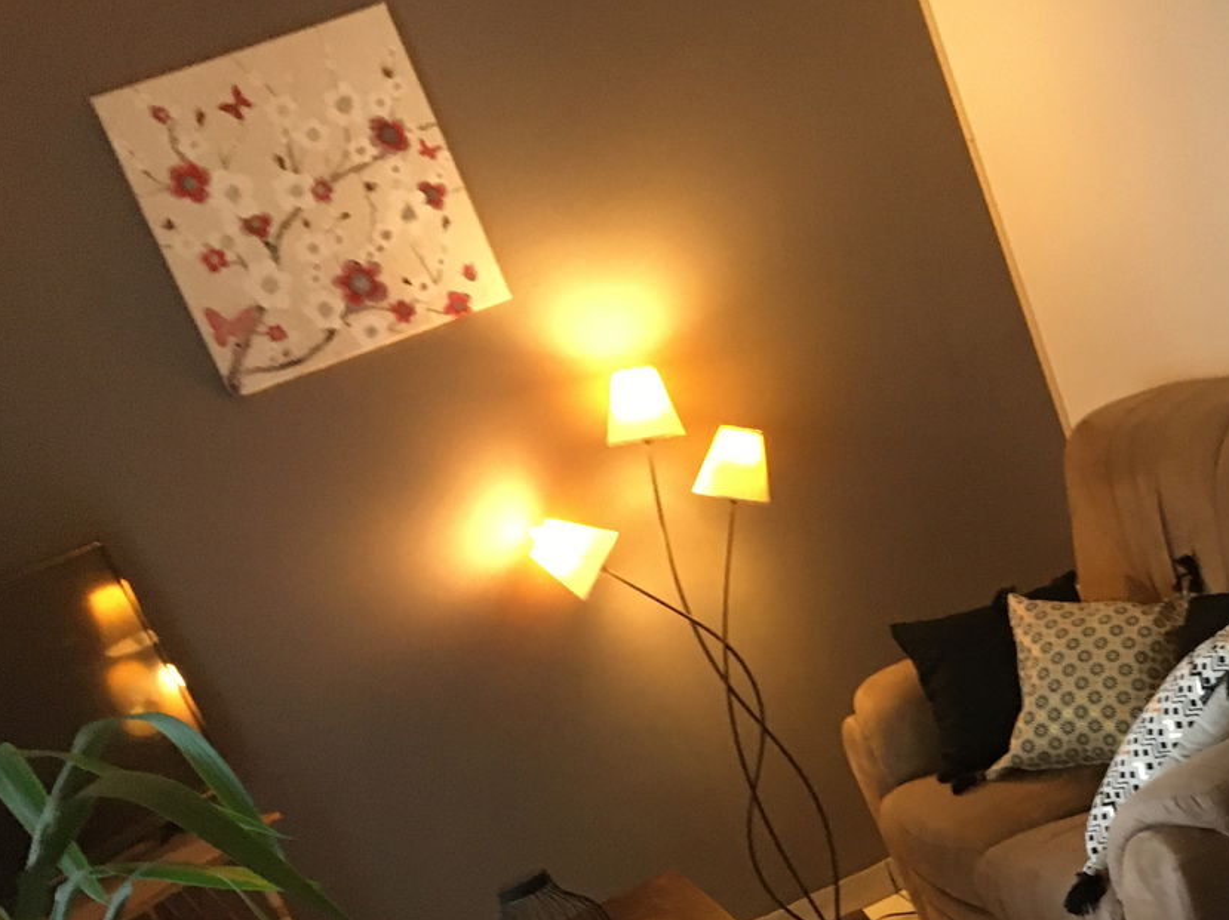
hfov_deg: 33.3
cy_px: 864
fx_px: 1987
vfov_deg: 25.1
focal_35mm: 56
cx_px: 989
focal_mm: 4.15
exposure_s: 1/17
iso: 250
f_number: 2.2
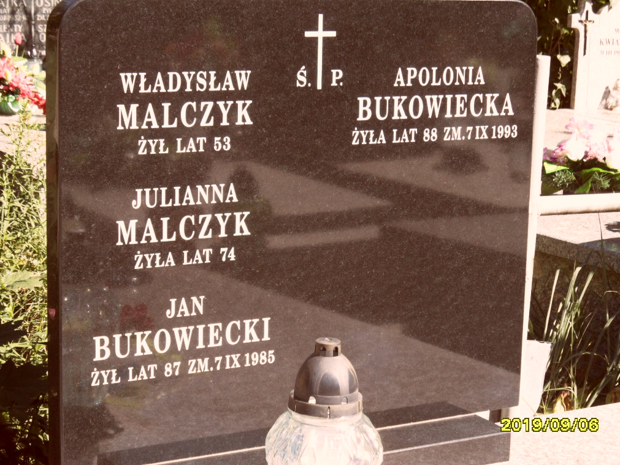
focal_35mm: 81
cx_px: 312
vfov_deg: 18.2
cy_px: 235
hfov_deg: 24.1
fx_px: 1451
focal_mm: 13.2
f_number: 4.2
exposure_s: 1/250
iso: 80
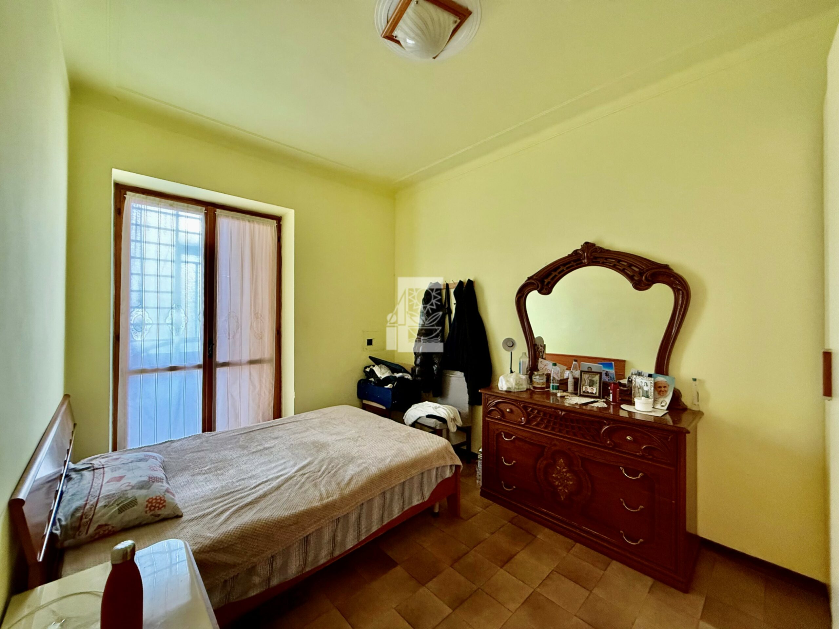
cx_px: 420
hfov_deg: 102.1
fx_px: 339
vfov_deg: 85.7
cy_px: 314
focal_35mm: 14
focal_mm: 2.22
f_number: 2.2
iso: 640
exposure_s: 1/60
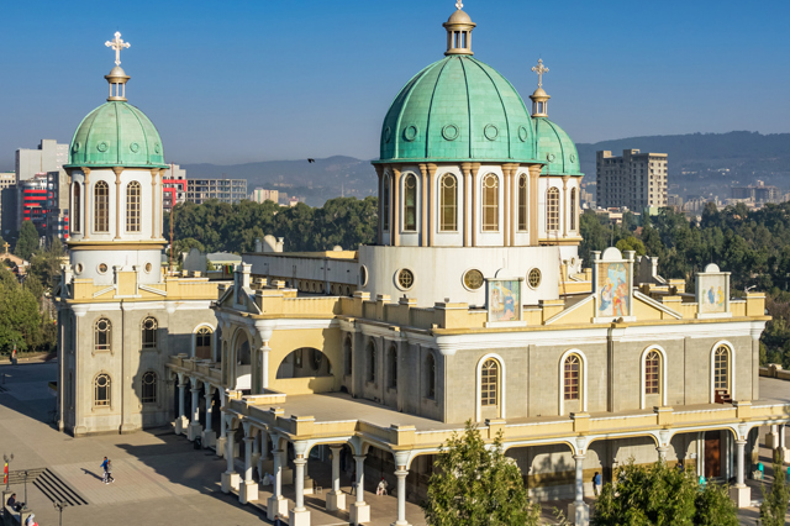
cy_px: 251
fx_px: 1316
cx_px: 434
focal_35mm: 60
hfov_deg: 33.4
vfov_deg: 22.6
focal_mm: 17.55
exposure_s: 1/1000
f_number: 4.5
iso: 100
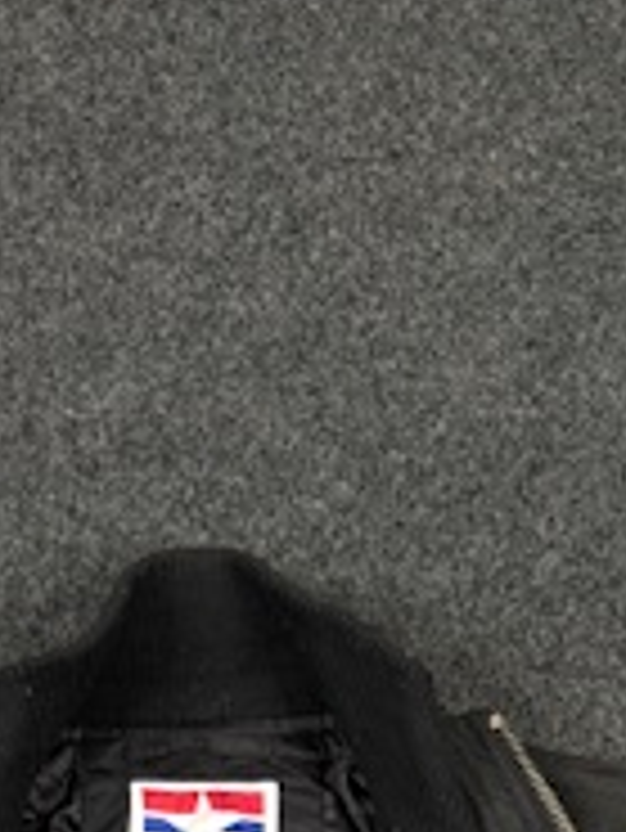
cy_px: 1408
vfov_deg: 19.1
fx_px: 1999
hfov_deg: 17.7
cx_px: 198
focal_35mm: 83
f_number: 1.78
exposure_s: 1/100
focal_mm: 6.76
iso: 250
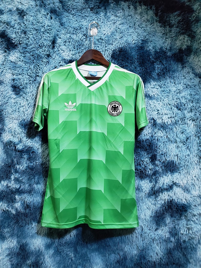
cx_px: 100
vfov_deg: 67.3
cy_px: 134
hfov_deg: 53.1
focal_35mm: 26
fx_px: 201
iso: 640
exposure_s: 1/50
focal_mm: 4.3
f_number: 1.5
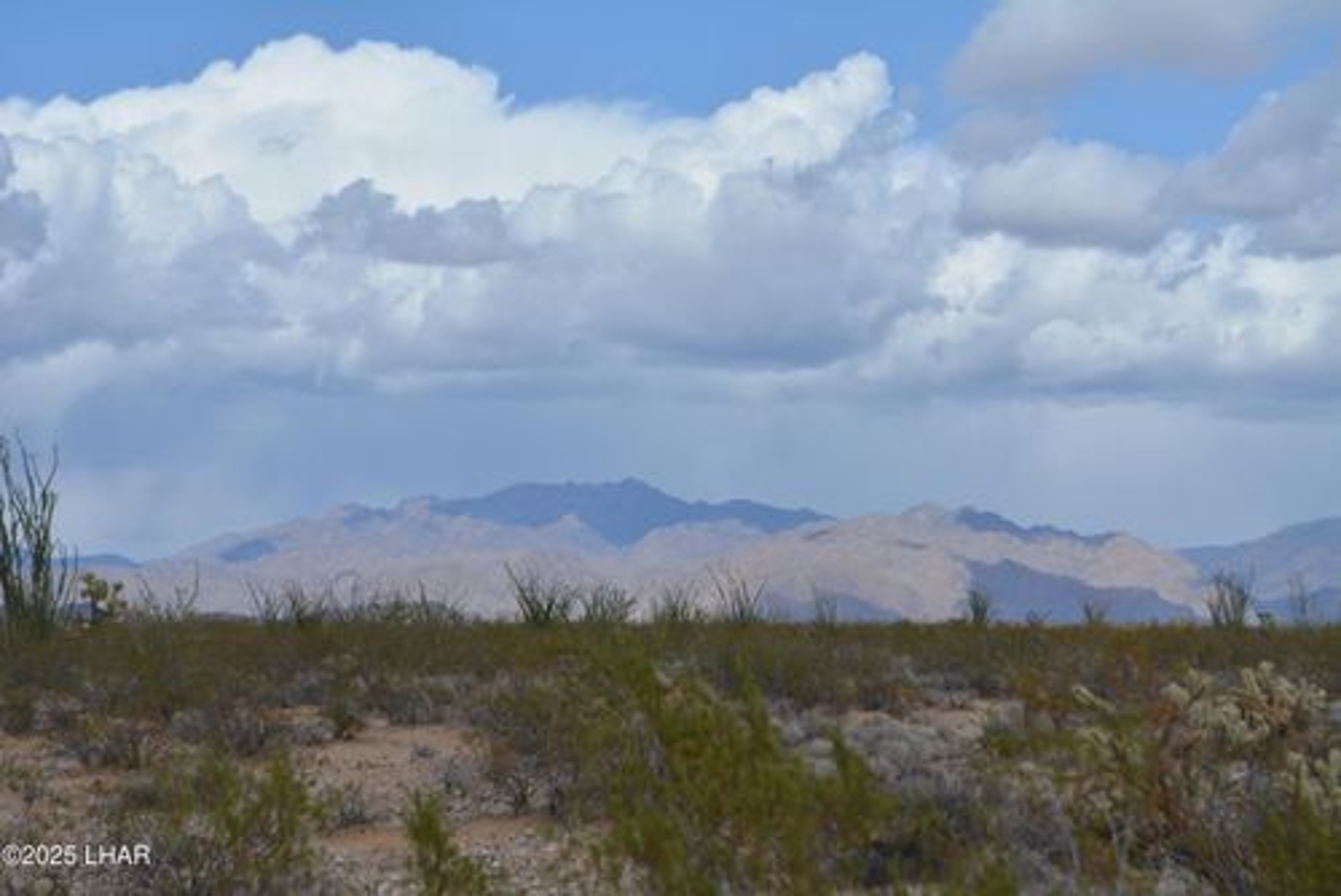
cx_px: 670
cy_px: 448
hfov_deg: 24.6
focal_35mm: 82
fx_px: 3075
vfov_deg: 16.6
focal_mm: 55
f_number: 8
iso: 400
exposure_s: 1/2000
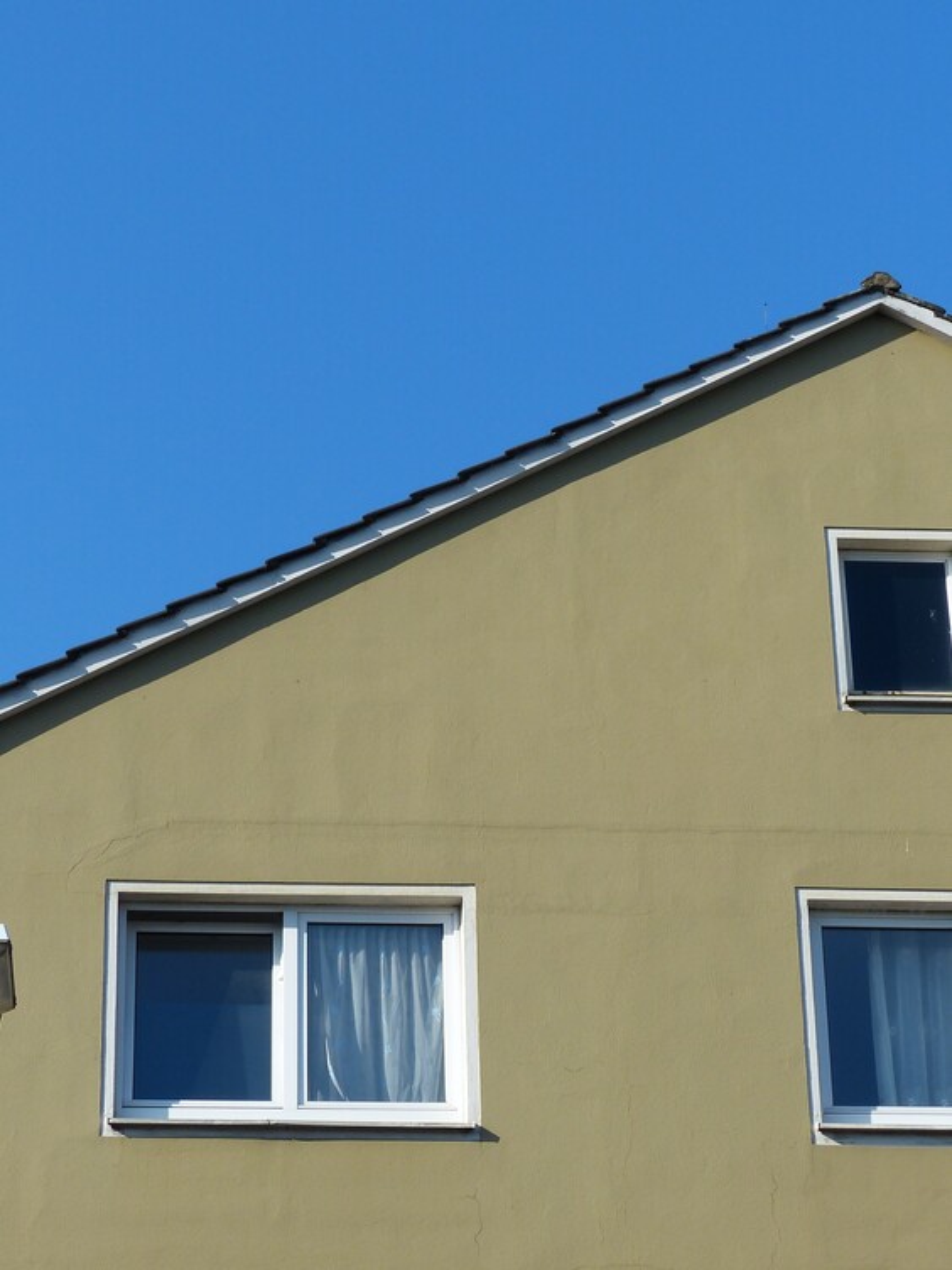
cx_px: 476
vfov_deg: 23.6
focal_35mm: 83
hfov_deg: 17.8
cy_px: 635
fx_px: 3044
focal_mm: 15
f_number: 4
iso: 100
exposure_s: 1/800
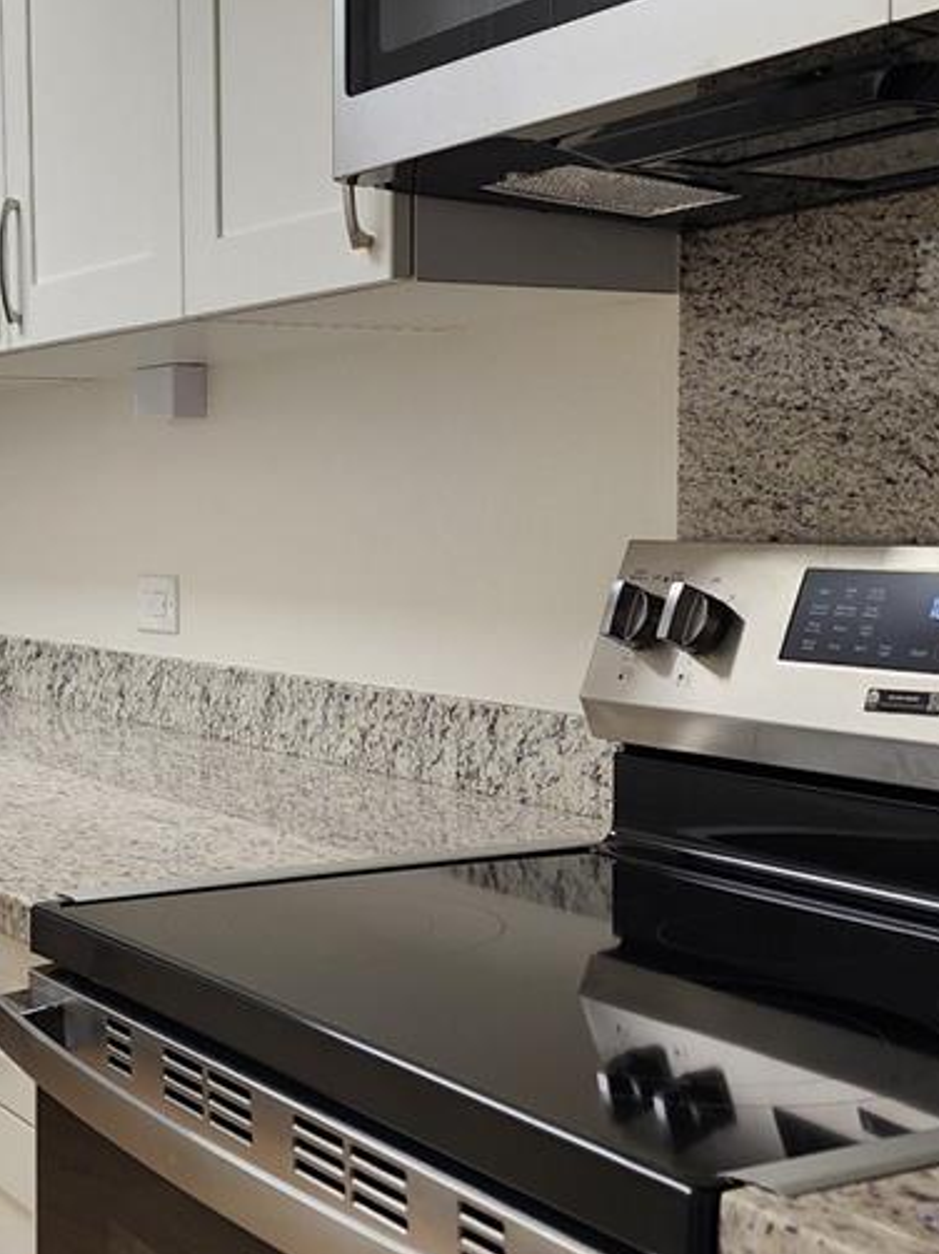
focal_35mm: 55
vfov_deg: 35.0
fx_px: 1991
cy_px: 634
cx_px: 282
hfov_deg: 26.3
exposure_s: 1/120
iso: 80
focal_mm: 6.4
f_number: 1.8
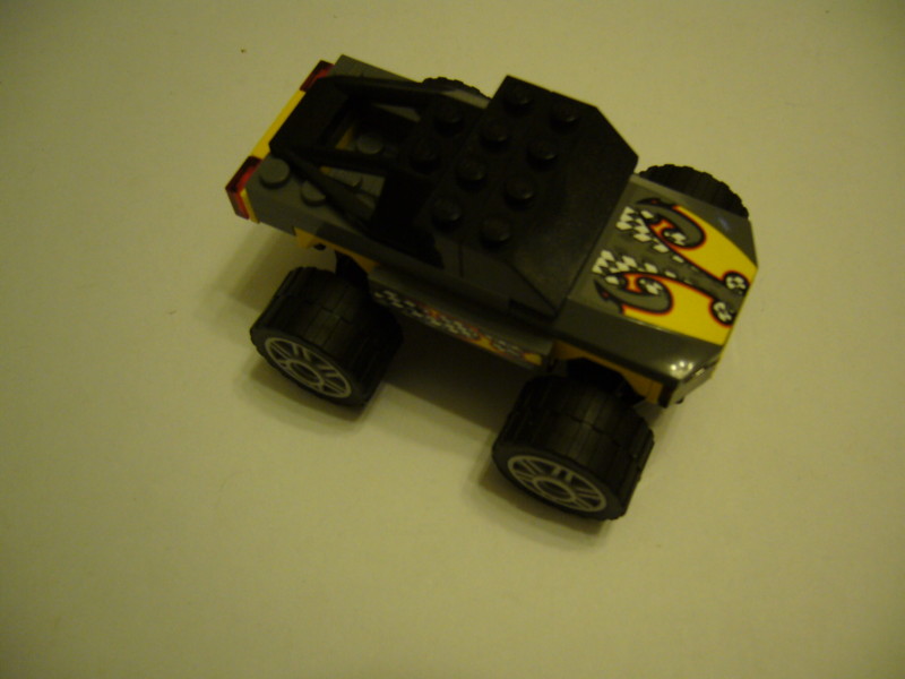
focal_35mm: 35
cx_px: 452
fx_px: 915
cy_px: 340
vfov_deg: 40.7
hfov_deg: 52.6
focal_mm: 5.8
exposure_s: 1/15
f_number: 2.8
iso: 200
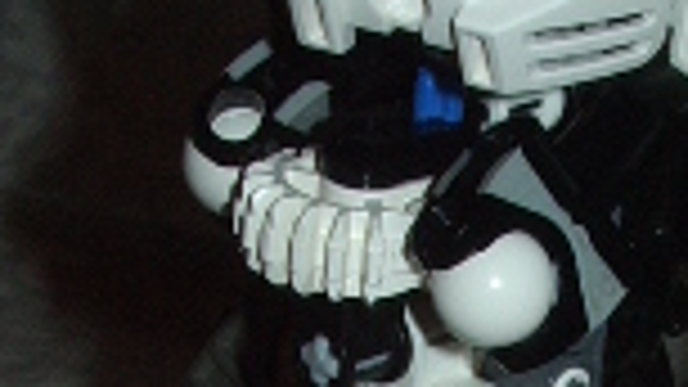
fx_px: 2918
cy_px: 837
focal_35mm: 160
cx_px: 544
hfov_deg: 13.4
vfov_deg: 7.2
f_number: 4.3
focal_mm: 5.8
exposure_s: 1/40
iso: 100
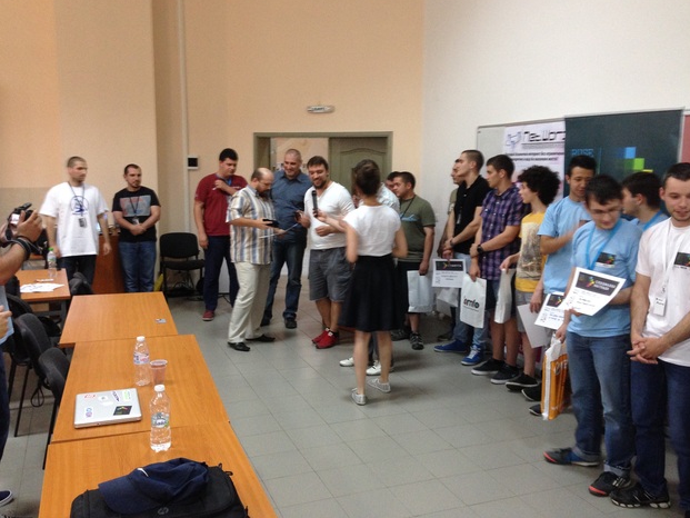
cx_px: 338
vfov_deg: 41.8
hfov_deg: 53.9
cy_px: 252
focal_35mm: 34
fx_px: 678
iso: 200
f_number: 2.4
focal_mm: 4.12
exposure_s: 1/20
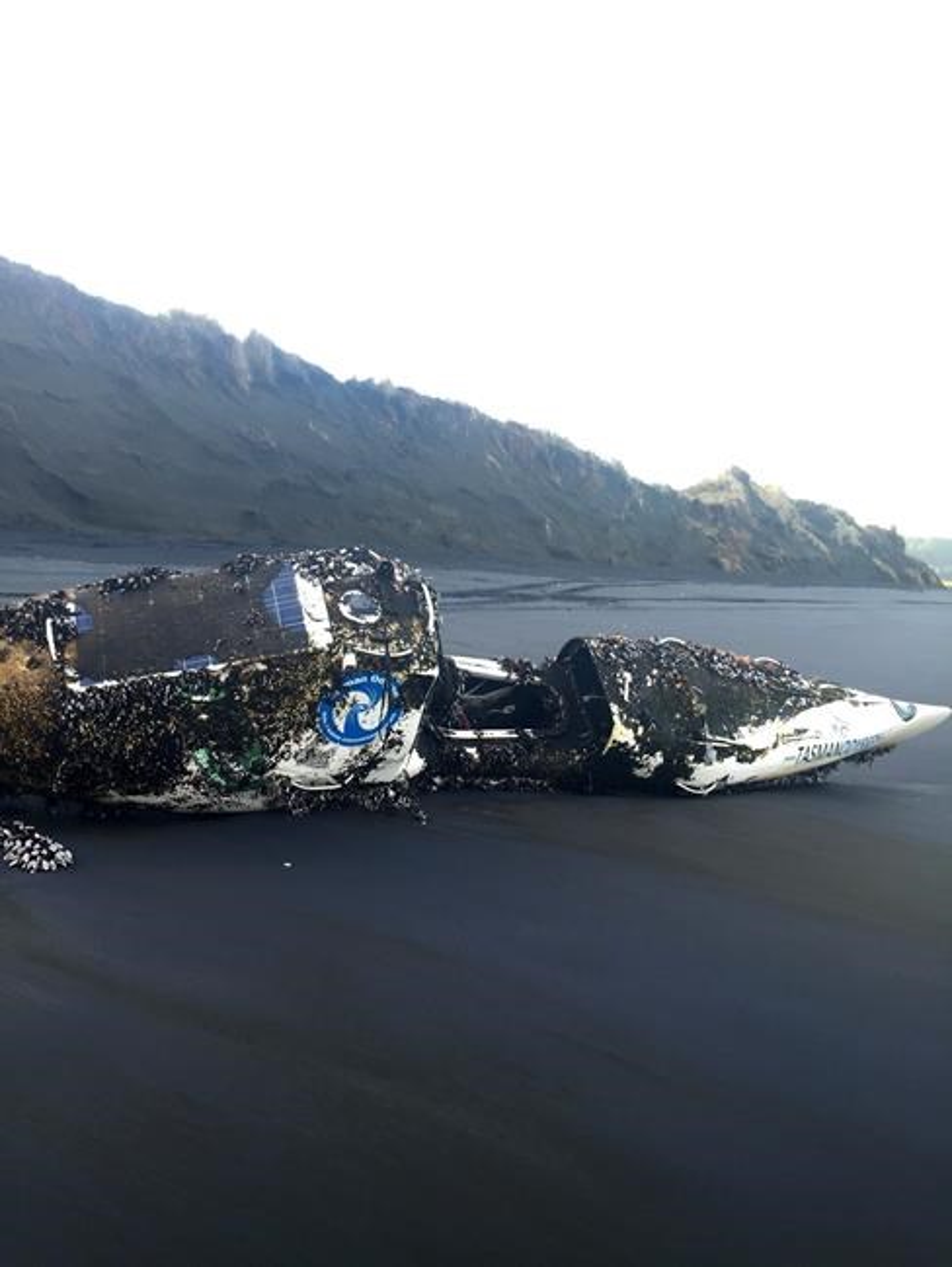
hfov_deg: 48.3
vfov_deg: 61.6
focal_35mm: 29
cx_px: 476
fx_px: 1063
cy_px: 634
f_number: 2.2
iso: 32
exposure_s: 1/50
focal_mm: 4.15
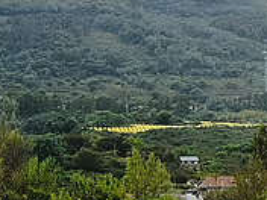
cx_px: -161
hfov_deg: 11.4
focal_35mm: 164
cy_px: 103
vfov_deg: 9.1
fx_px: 1265
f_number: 1.8
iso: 50
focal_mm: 5.54
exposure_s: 1/431
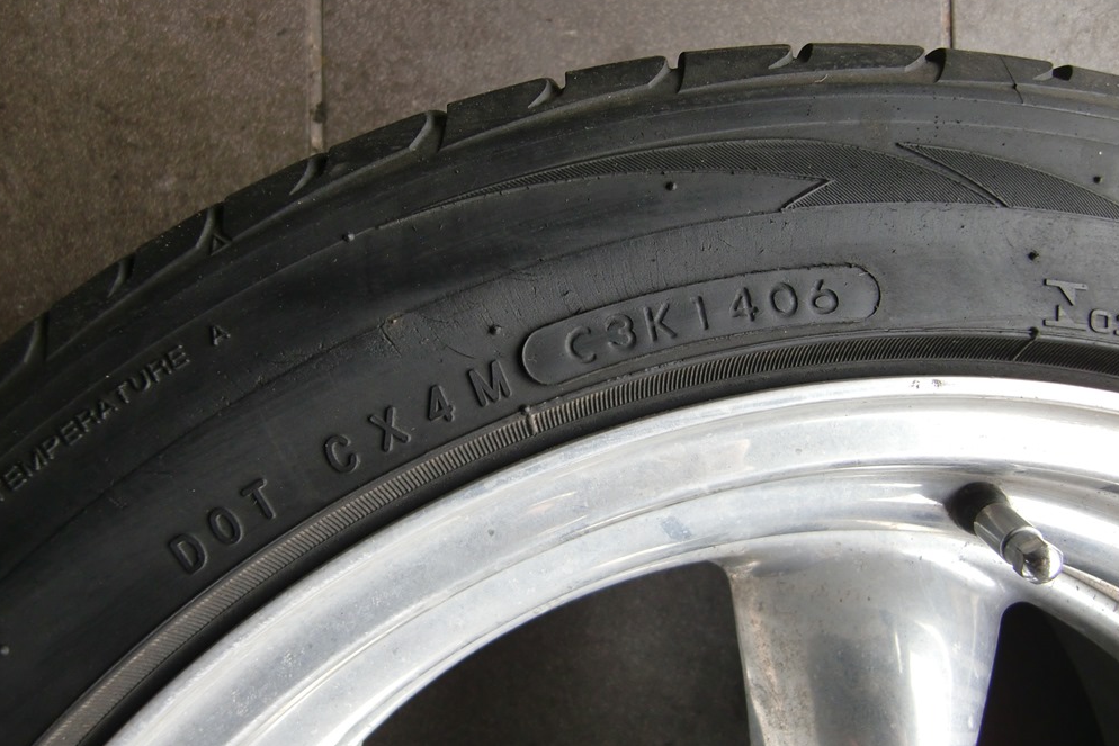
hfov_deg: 61.9
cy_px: 380
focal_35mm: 30
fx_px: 933
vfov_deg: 43.6
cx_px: 555
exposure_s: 1/60
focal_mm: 4.9
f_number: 2.6
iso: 100
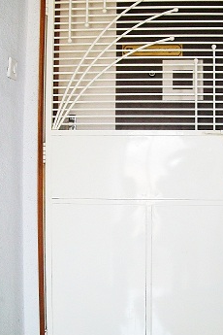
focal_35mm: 47
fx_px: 437
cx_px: 154
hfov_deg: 28.4
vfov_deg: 41.9
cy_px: 168
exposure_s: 1/125
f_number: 2.7
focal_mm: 6.1
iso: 160
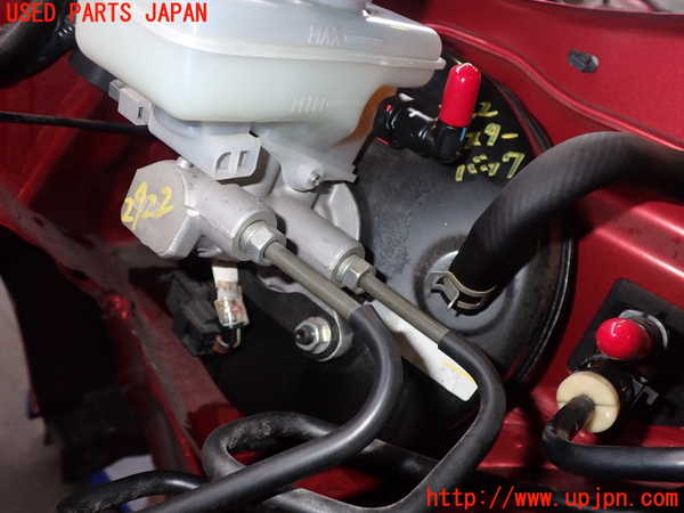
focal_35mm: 30
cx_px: 342
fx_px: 593
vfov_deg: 46.8
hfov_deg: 60.0
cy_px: 256
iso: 200
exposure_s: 1/30
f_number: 6.3
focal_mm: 5.4
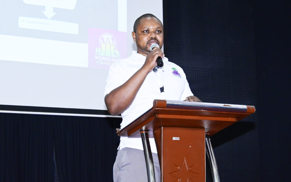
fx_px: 706
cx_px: 155
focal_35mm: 89
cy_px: 94
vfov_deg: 14.7
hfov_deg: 23.3
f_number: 6.3
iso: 1600
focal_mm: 50
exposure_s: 1/80
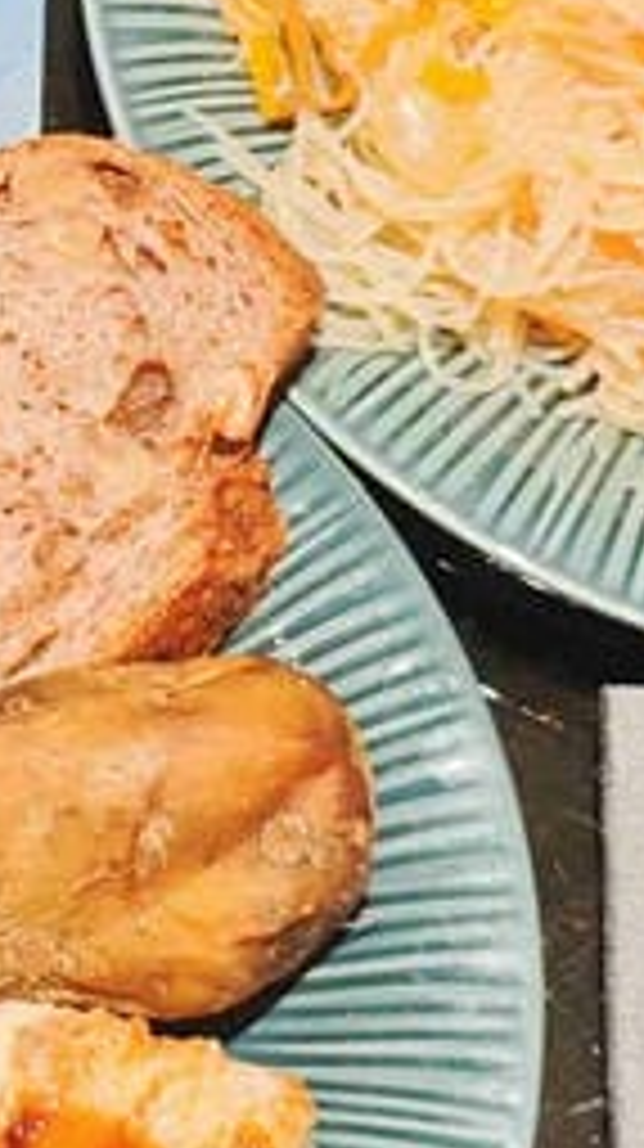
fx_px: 3591
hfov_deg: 9.9
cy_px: 266
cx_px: -338
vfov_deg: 18.0
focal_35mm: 118
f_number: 1.63
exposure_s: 1/40
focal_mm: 8.72
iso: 320
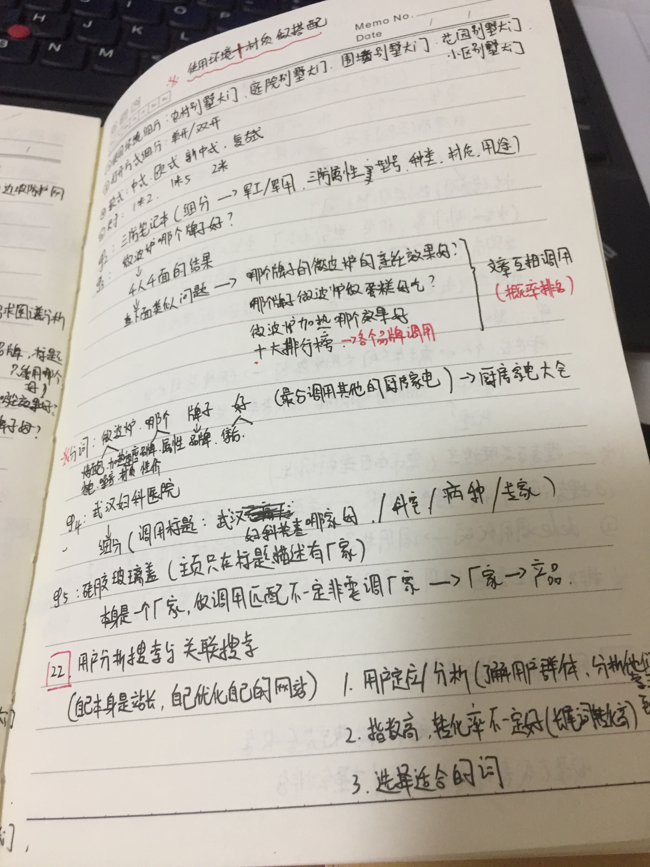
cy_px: 434
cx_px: 325
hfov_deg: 48.2
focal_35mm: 29
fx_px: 726
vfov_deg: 61.7
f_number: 2.2
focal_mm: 4.15
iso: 160
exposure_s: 1/33
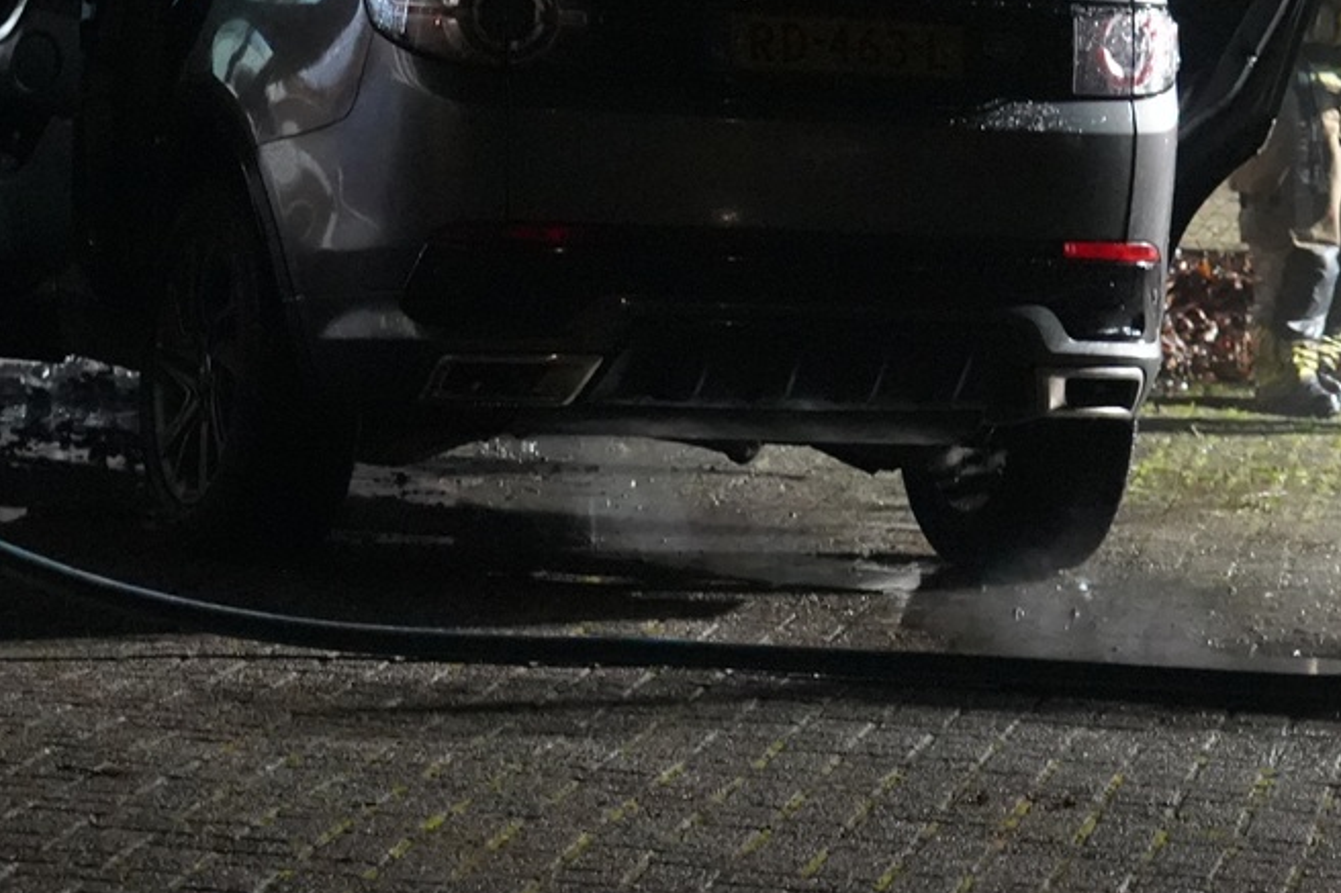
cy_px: -57
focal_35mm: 164
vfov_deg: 8.3
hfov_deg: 12.5
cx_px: 769
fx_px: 6107
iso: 12800
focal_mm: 56
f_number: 4
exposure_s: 1/80
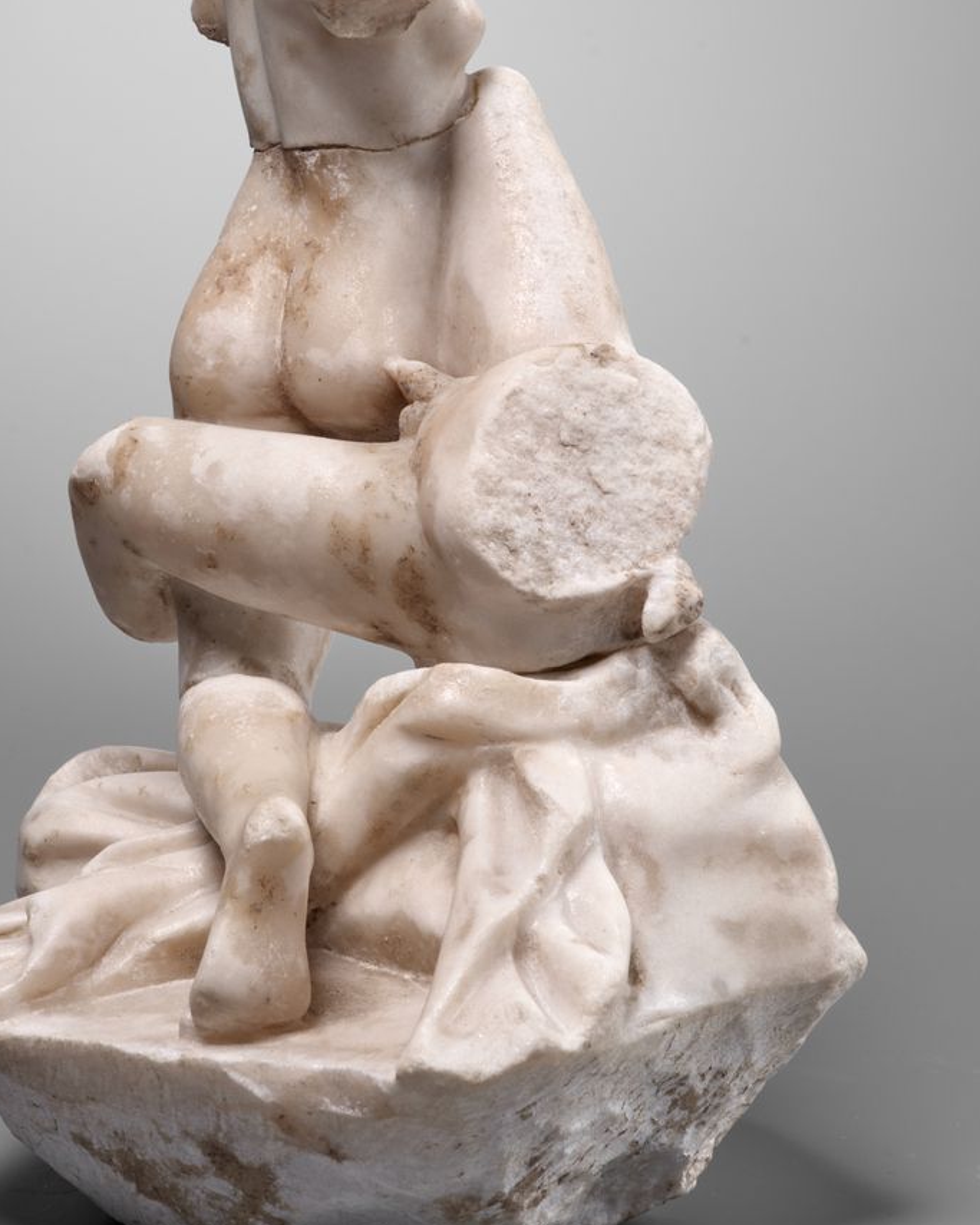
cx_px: 382
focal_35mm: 96
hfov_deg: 16.0
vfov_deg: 19.9
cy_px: 514
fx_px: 3481
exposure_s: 1/60
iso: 200
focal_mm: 80
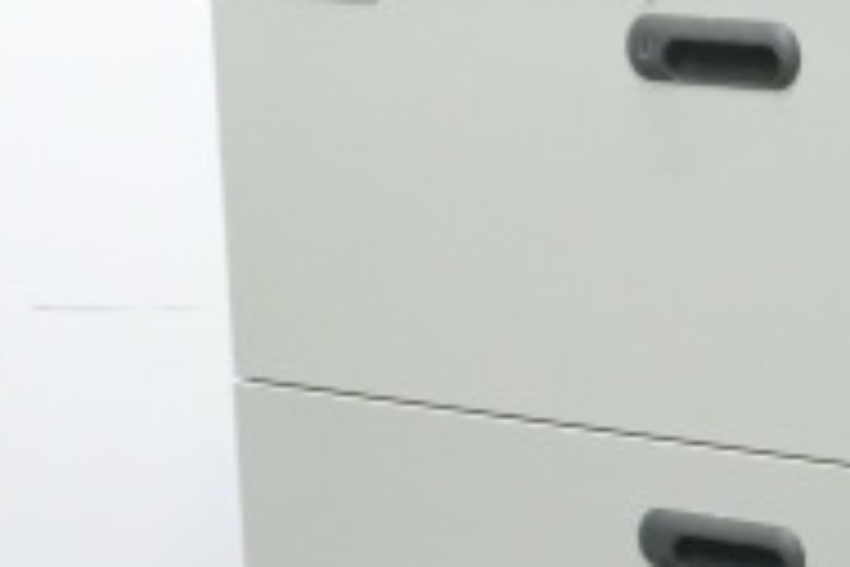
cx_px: 872
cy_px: 490
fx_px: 3164
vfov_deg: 10.2
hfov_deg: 15.0
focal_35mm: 134
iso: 800
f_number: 3.9
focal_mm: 6.9
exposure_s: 1/50
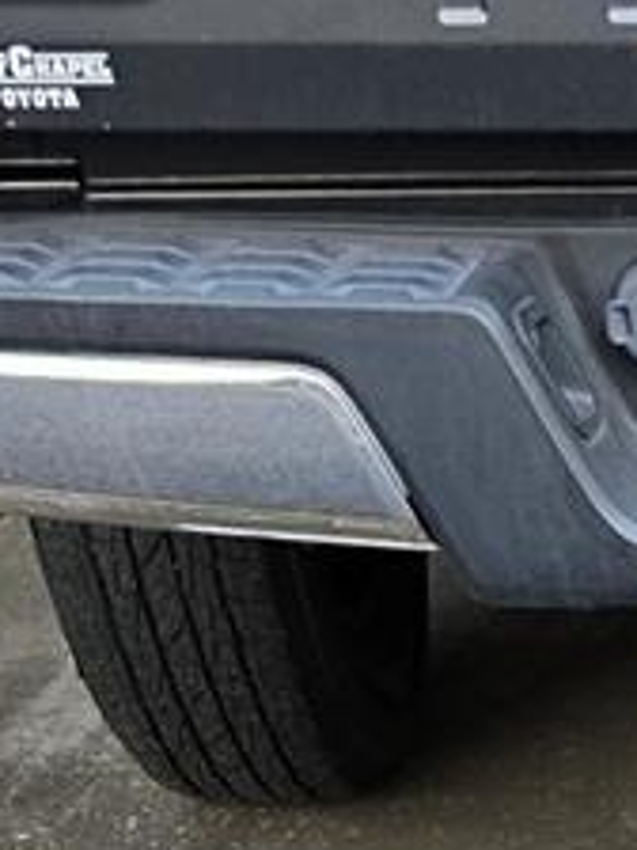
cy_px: 1966
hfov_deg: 11.0
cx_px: 1240
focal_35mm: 123
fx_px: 3018
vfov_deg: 12.8
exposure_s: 1/60
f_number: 1.7
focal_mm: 6.3
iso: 200
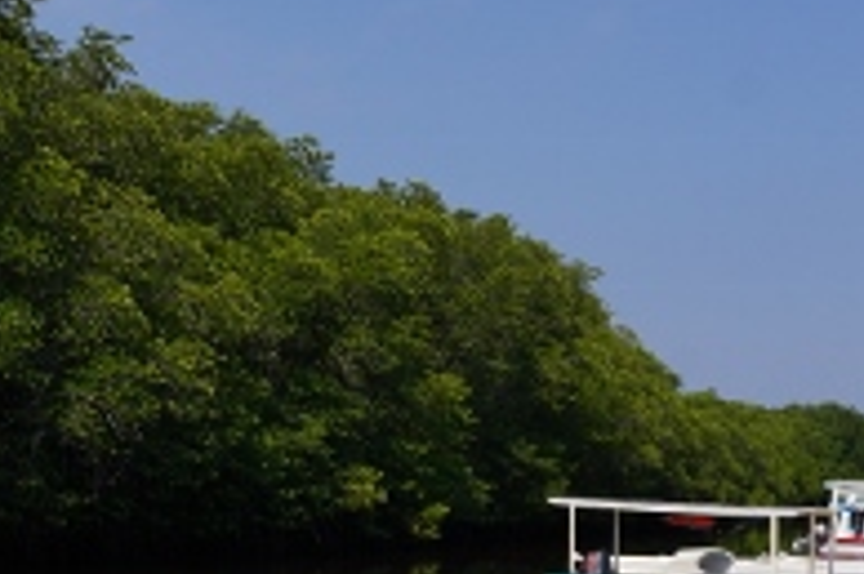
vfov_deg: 19.4
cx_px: 416
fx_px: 1655
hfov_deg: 29.3
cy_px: 503
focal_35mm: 69
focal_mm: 18
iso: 100
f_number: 10
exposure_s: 1/250
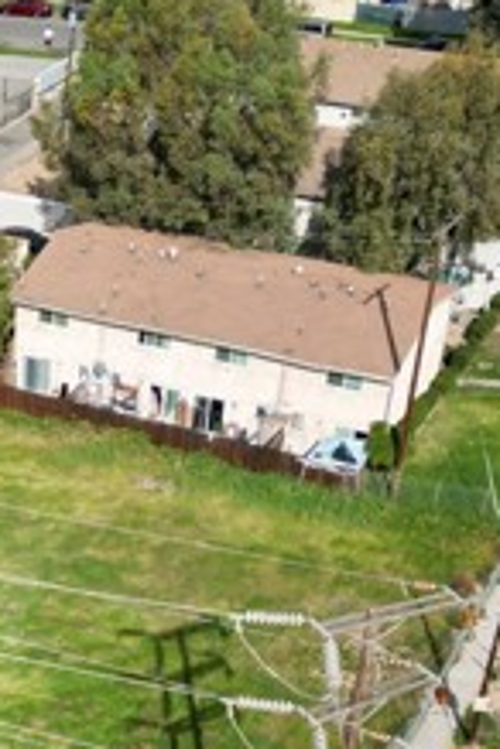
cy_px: 746
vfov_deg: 26.3
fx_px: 1521
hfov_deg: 17.9
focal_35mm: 73
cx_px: -79
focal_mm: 6.72
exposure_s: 1/3200
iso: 110
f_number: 1.7
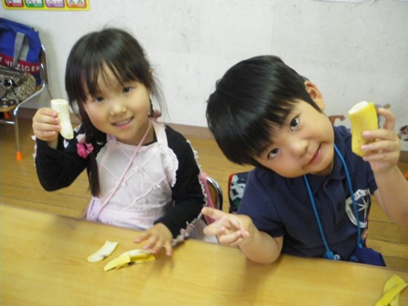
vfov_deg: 39.7
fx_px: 424
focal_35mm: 36
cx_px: 204
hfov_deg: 51.4
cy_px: 153
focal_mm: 6.3
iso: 640
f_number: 3.5
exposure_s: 1/50
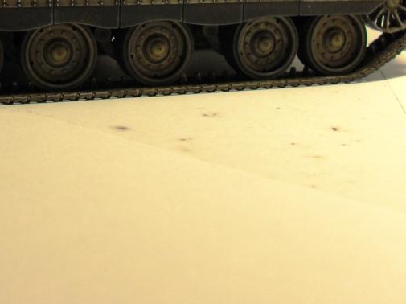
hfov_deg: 27.5
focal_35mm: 69
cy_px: -1
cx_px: 72
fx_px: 809
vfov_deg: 20.6
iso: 100
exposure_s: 1/60
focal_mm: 6.3
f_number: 2.8
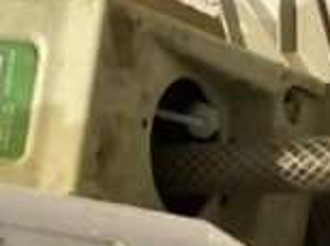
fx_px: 1171
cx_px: -15
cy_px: 385
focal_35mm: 123
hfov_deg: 15.7
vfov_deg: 11.5
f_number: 2.4
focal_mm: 3.3
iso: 640
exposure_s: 1/20
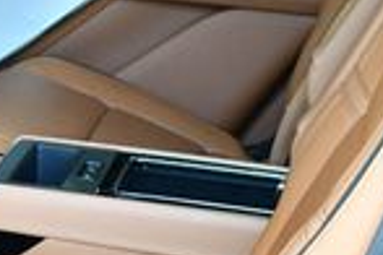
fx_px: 1670
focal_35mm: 157
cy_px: 133
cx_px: -39
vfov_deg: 8.7
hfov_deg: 12.8
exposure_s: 1/200
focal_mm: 18
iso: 800
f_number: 3.5
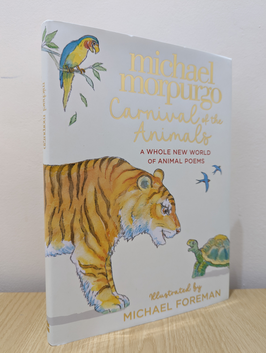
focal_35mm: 24
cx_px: 133
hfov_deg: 56.9
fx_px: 245
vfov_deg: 71.5
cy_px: 176
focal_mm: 6.81
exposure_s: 1/23.8
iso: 75
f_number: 1.85
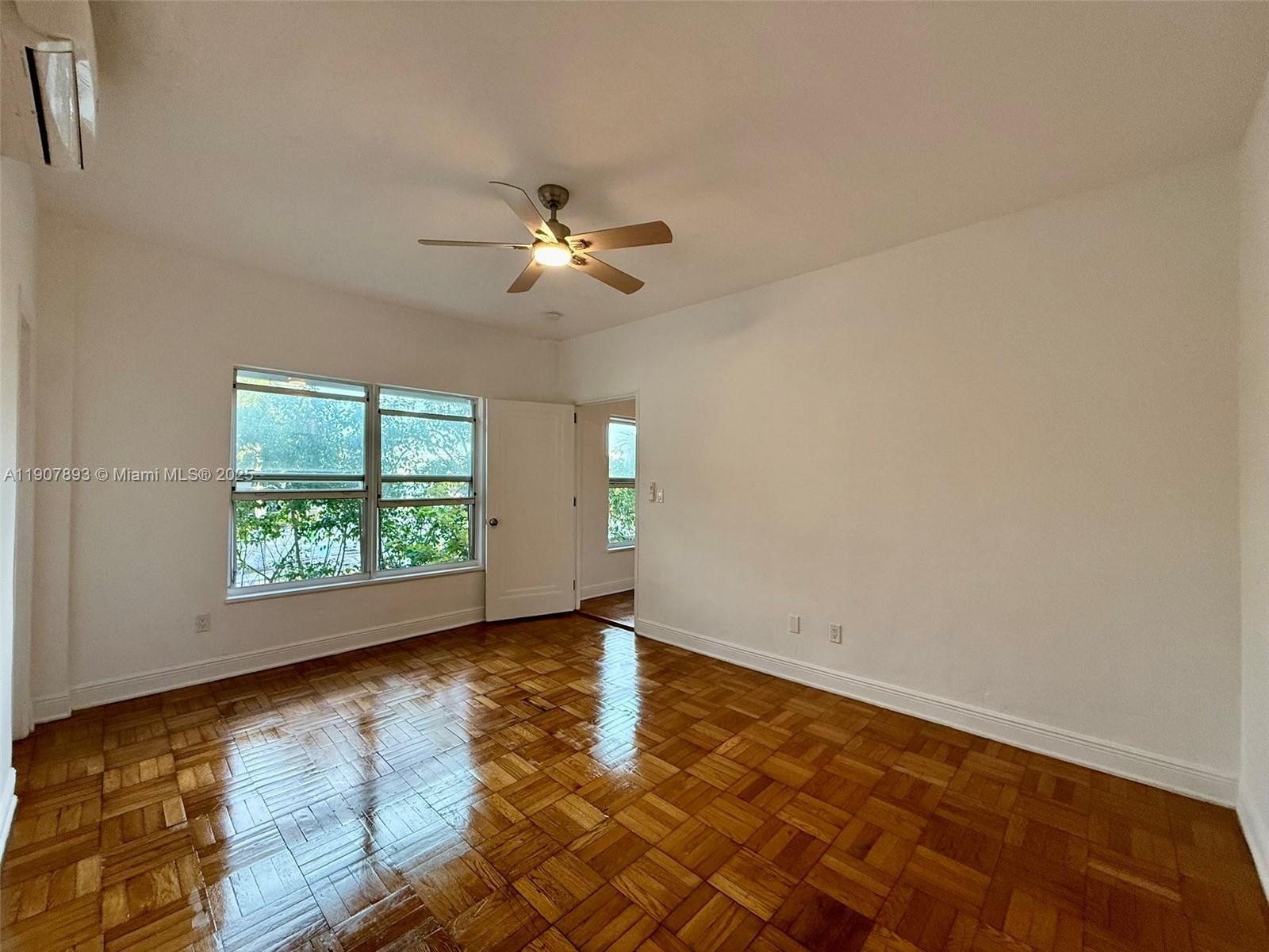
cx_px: 634
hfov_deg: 102.1
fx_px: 513
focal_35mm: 14
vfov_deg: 85.7
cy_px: 476
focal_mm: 2.22
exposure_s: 1/99
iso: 250
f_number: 2.2
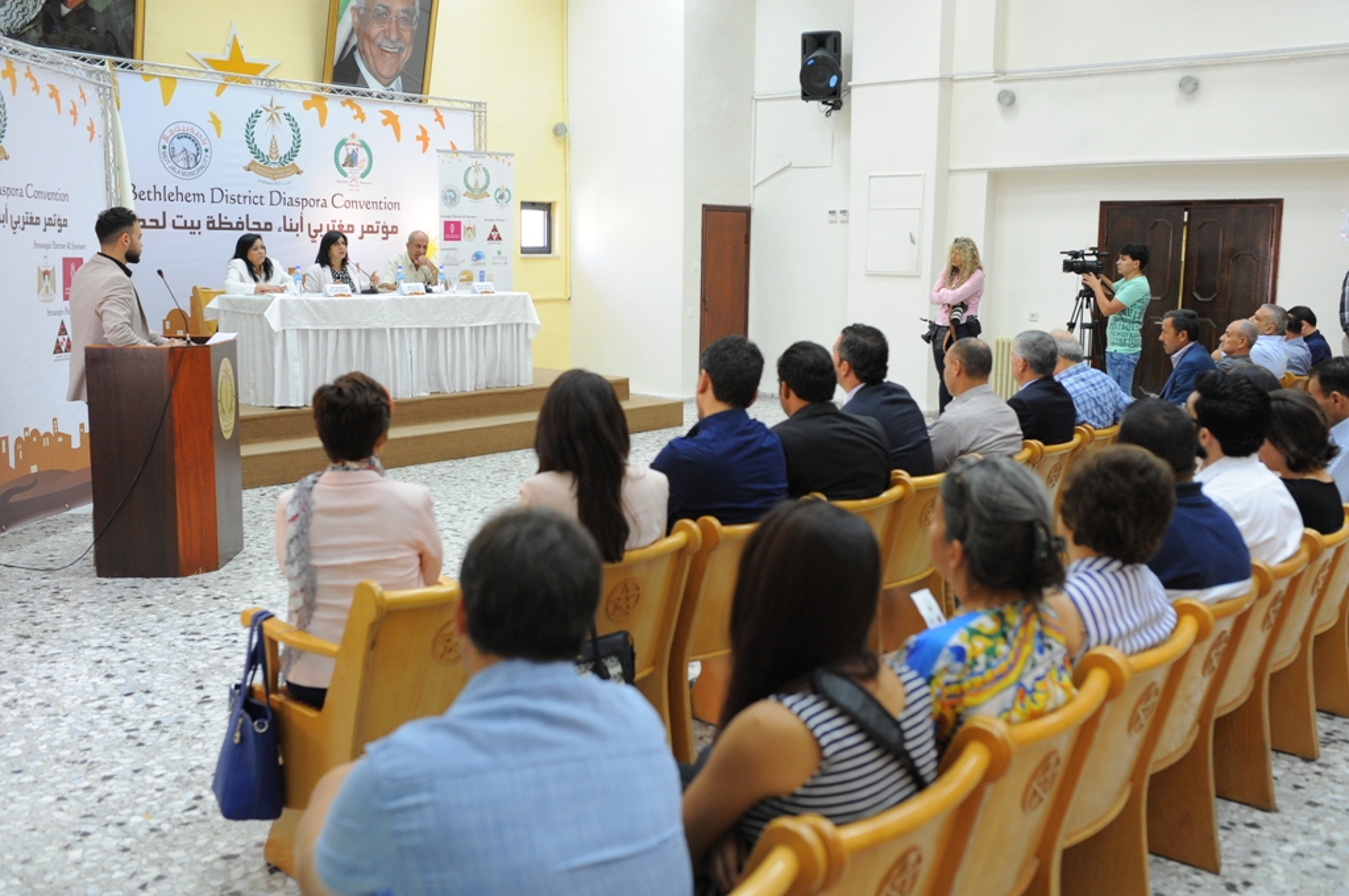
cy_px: 448
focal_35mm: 35
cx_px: 674
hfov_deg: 54.5
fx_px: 1310
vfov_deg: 37.8
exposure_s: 1/125
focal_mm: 35
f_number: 3.2
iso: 1600
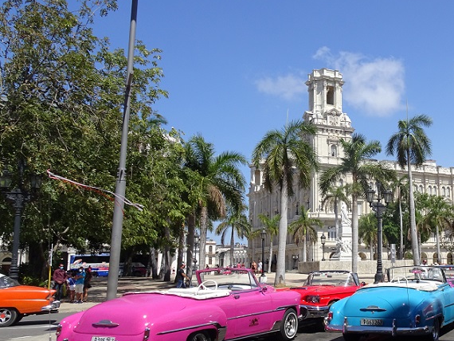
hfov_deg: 45.7
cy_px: 190
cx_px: 356
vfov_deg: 36.8
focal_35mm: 39
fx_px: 512
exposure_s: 1/1000
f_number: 3.5
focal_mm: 4.1
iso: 80
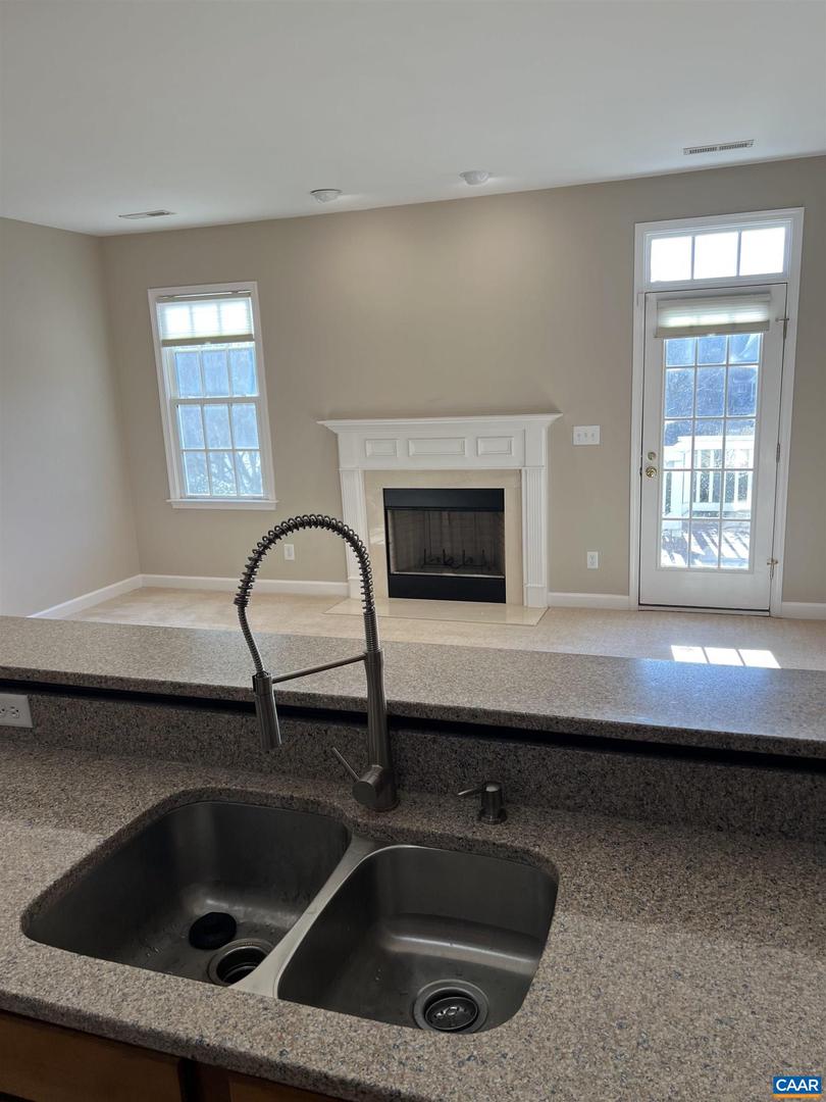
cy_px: 551
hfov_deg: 53.1
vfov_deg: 67.3
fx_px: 827
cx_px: 413
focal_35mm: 26
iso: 40
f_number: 1.5
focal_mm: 5.7
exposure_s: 1/195
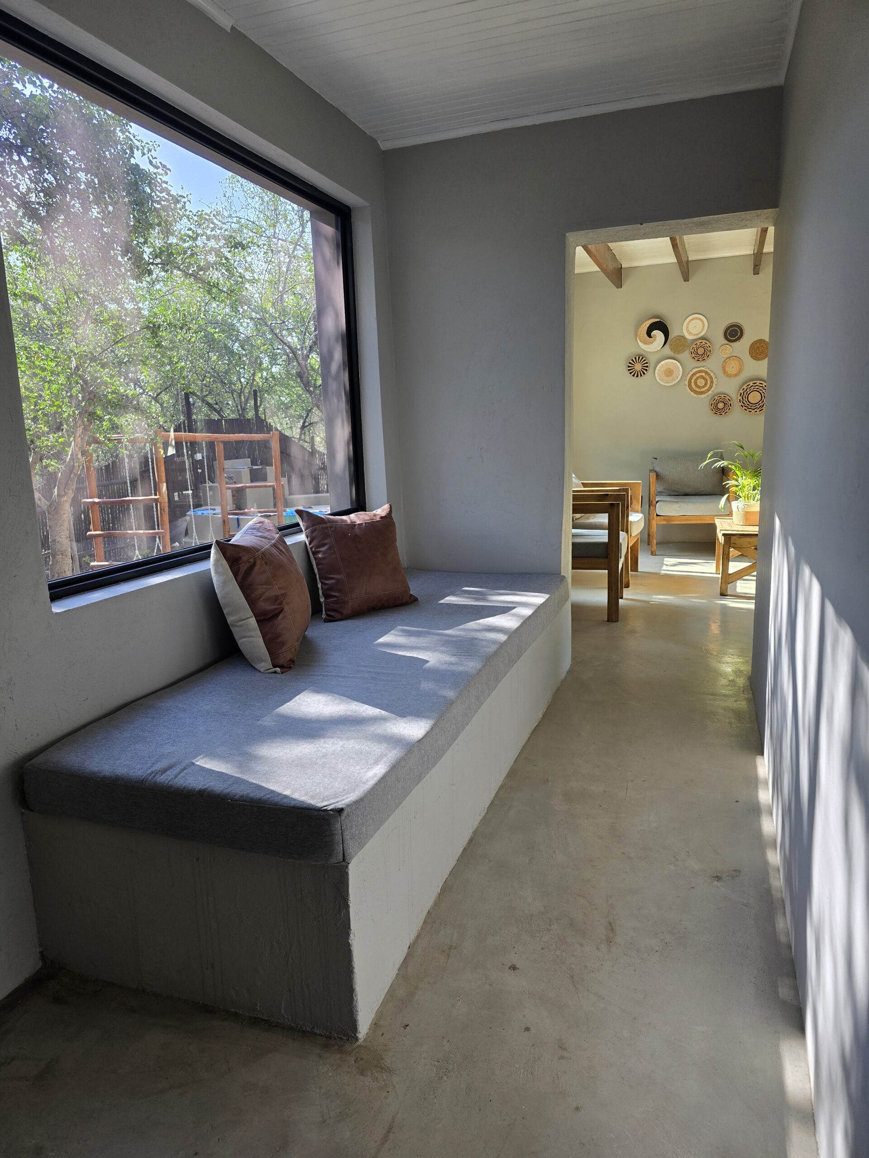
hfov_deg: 58.9
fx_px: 770
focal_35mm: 23
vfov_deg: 73.9
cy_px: 579
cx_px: 434
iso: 80
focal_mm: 6.3
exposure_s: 1/180
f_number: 1.7
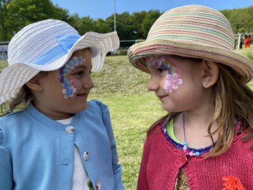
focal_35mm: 26
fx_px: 190
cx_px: 126
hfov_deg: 67.3
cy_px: 95
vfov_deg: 53.1
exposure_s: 1/702
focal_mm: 4.25
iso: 32
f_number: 1.8
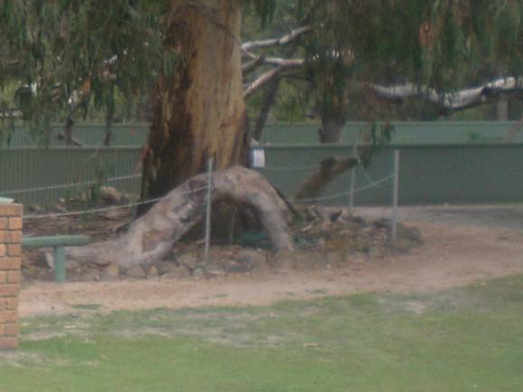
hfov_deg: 17.9
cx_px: -87
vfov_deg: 14.1
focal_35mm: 105
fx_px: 1586
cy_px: 110
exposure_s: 1/125
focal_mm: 6.3
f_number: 3.1
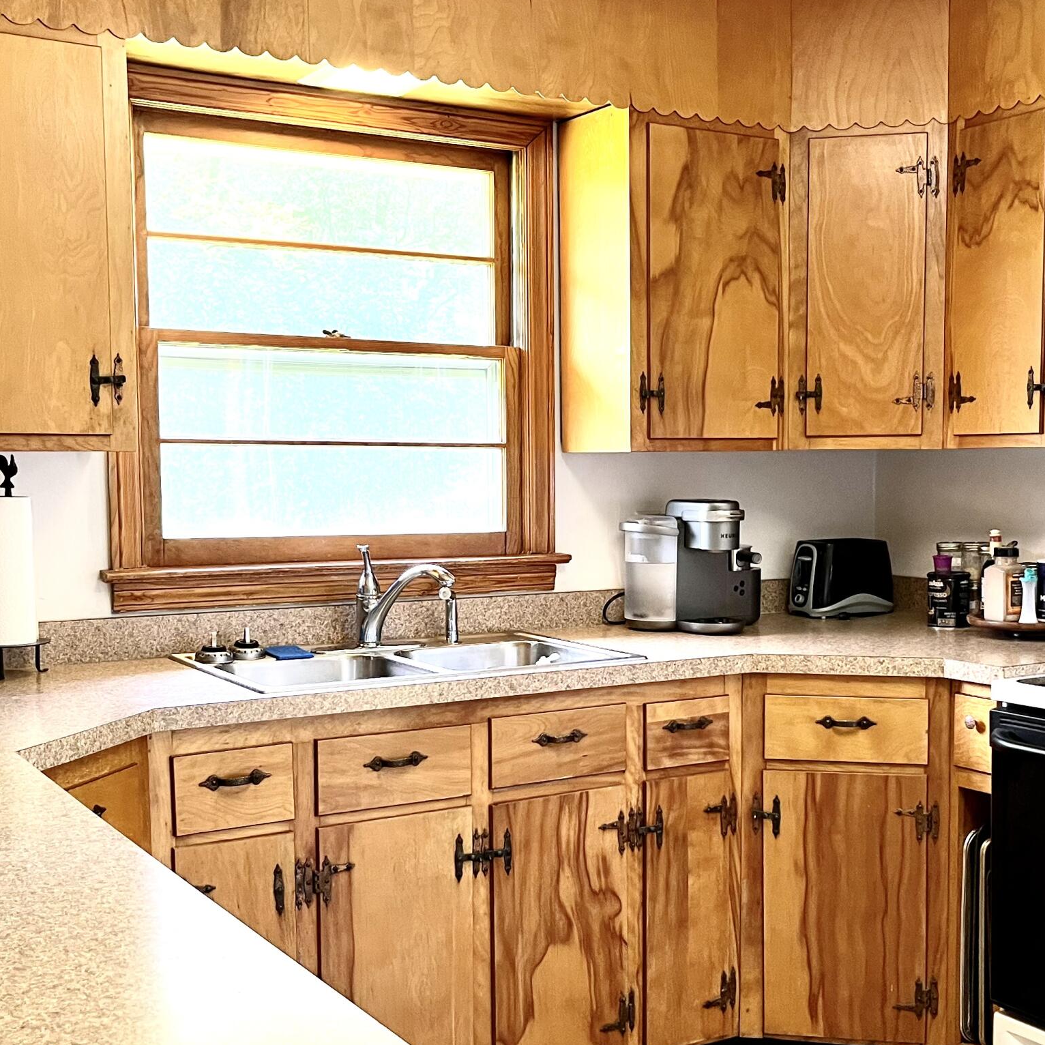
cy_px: 620
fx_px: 1537
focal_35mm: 45
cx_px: 607
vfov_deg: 37.4
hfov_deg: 37.5
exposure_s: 1/60
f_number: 1.6
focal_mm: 5.1
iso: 100
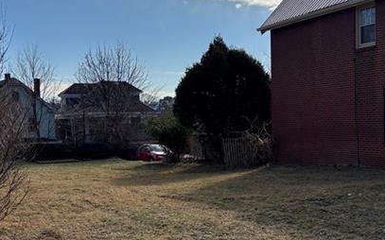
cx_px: 213
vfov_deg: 24.7
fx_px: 545
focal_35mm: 52
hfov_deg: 38.8
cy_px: 164
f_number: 1.6
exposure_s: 1/5618
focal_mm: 5.96
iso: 50
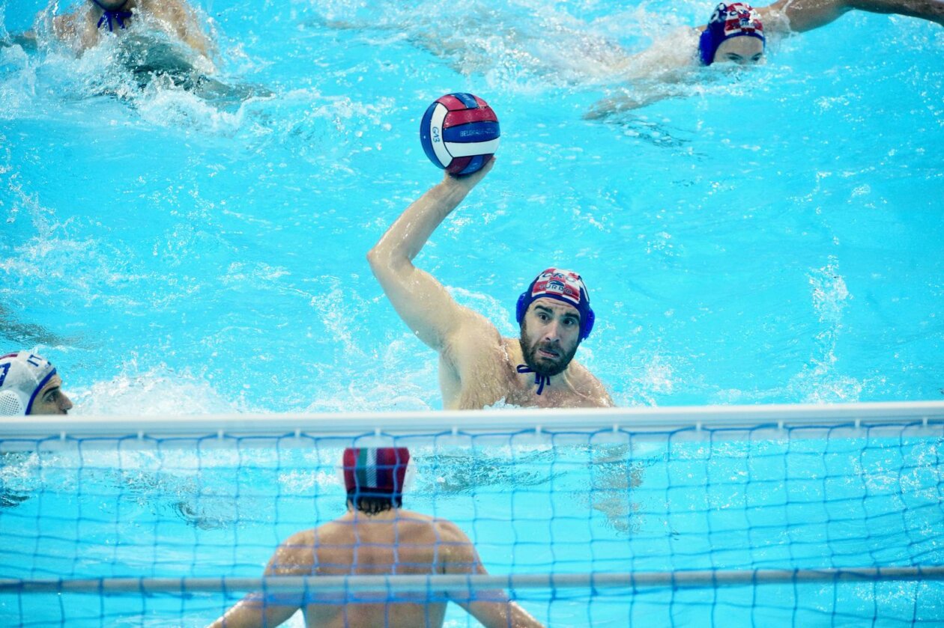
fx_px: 15726
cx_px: 472
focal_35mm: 600
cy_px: 314
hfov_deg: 3.4
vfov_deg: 2.3
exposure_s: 1/1000
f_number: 5.6
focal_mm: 600
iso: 2000
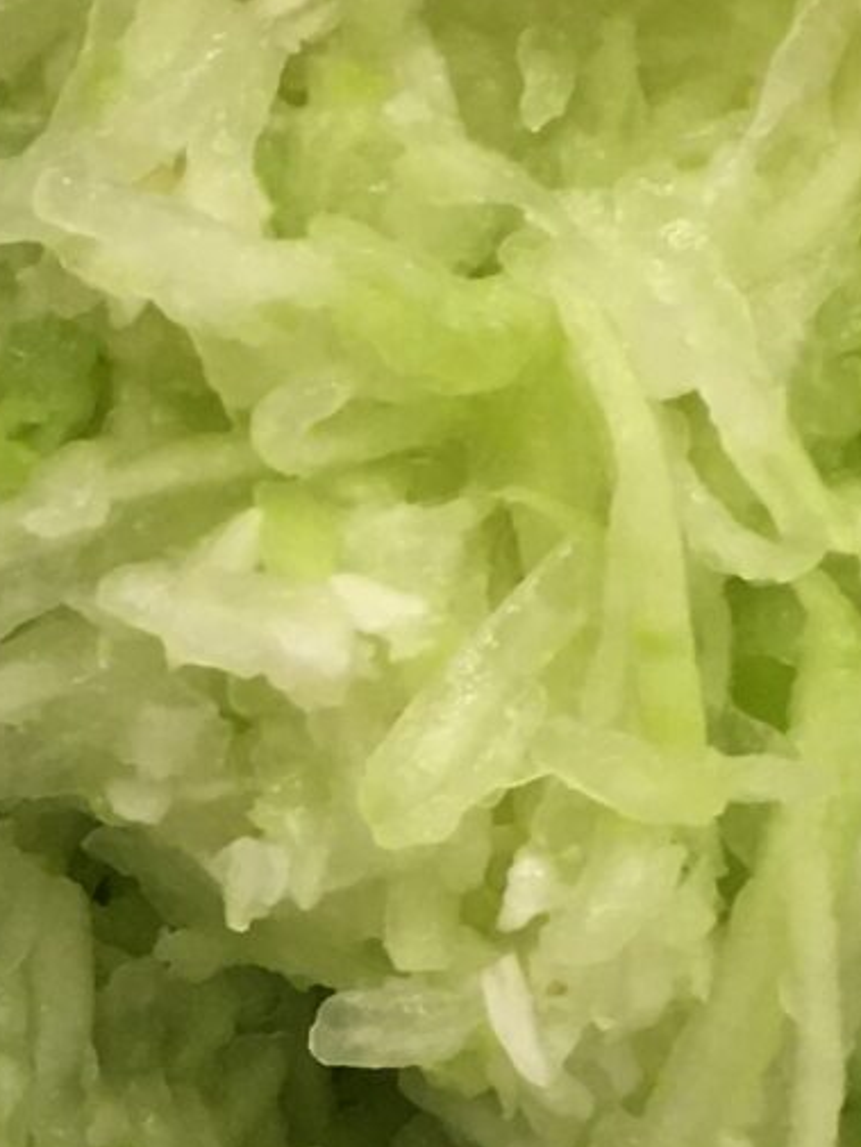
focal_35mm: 147
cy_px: 1031
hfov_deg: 10.0
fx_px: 4873
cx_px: 77
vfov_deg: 13.3
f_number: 2.2
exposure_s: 1/17
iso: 100
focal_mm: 4.15
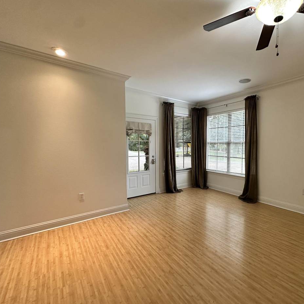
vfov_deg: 84.0
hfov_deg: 81.5
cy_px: 154
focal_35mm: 17
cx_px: 199
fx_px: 169
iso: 250
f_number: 2.2
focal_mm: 2.22
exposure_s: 1/60
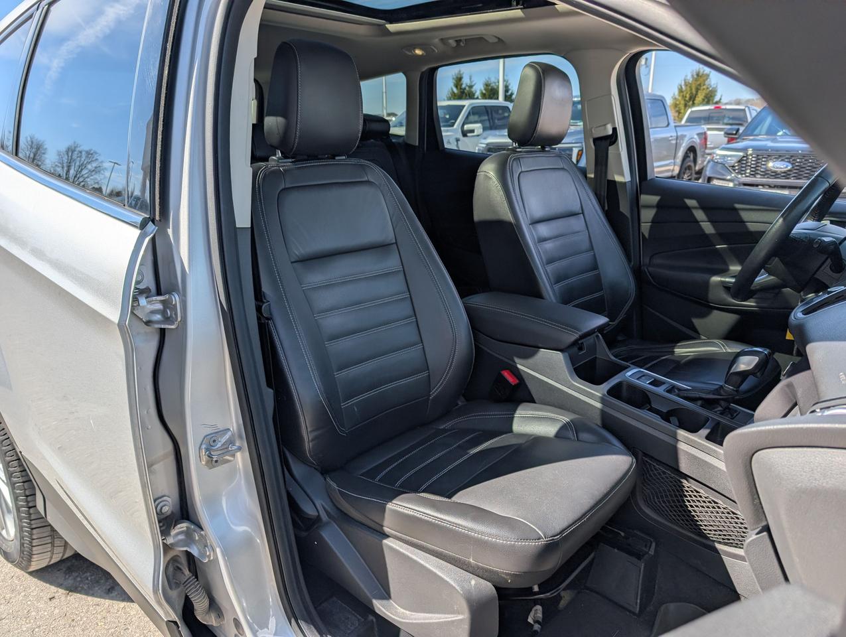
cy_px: 318
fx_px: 587
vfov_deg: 56.9
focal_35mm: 24
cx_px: 423
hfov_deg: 71.5
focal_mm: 6.9
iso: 19
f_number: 1.68
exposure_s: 1/907
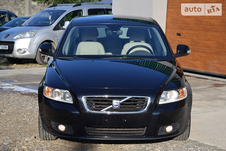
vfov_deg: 16.5
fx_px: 518
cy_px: 76
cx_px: 113
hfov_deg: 24.6
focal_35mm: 82
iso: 100
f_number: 7.1
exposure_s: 1/200
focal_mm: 55
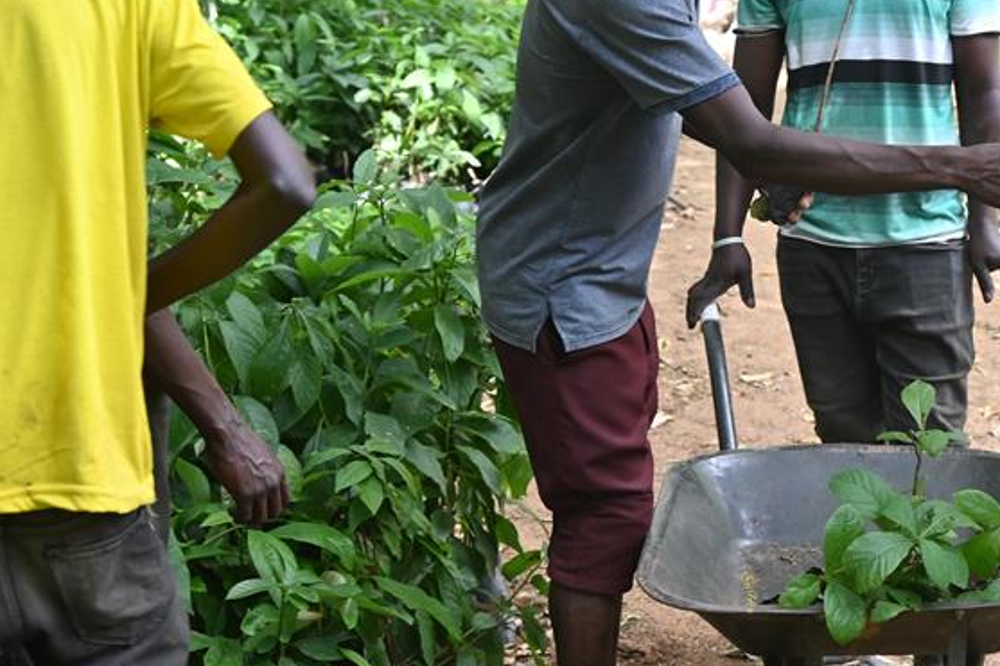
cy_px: 232
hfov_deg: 24.7
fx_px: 2249
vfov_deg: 16.8
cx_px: 797
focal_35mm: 81
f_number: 5.3
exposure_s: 1/200
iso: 400
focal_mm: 44
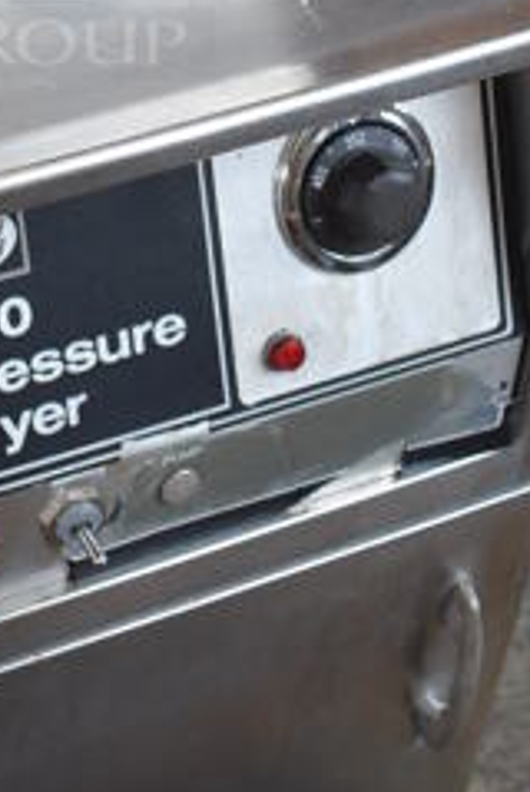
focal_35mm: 103
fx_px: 2268
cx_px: -152
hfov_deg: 12.9
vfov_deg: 19.0
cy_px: -94
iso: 1000
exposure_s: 1/125
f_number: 3.5
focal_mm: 18
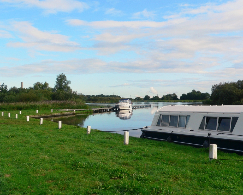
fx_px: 309
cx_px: 120
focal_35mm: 43
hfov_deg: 42.9
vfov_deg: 34.9
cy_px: 98
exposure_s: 1/500
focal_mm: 6.8
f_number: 4.6
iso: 80
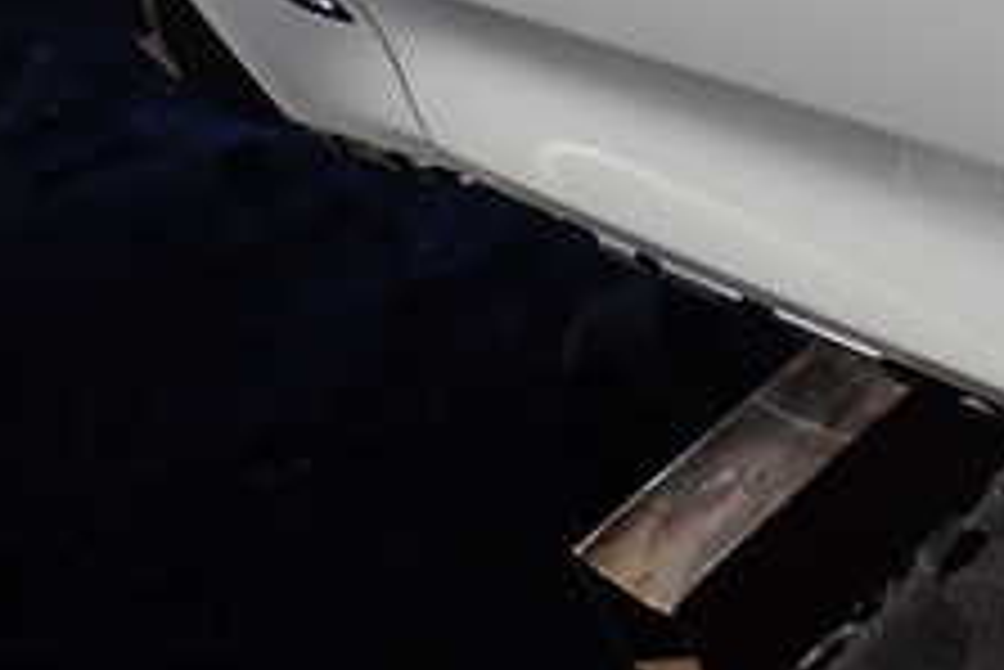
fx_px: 2344
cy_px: -292
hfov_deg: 22.2
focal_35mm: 84
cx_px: 1229
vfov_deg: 15.2
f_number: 9
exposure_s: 1/320
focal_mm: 5.4
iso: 100
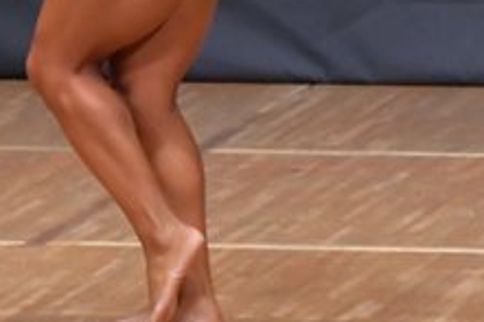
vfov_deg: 1.4
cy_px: -114
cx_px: 124
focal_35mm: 947
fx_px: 12722
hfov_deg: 2.2
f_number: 5.6
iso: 6400
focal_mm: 180
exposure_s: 1/400
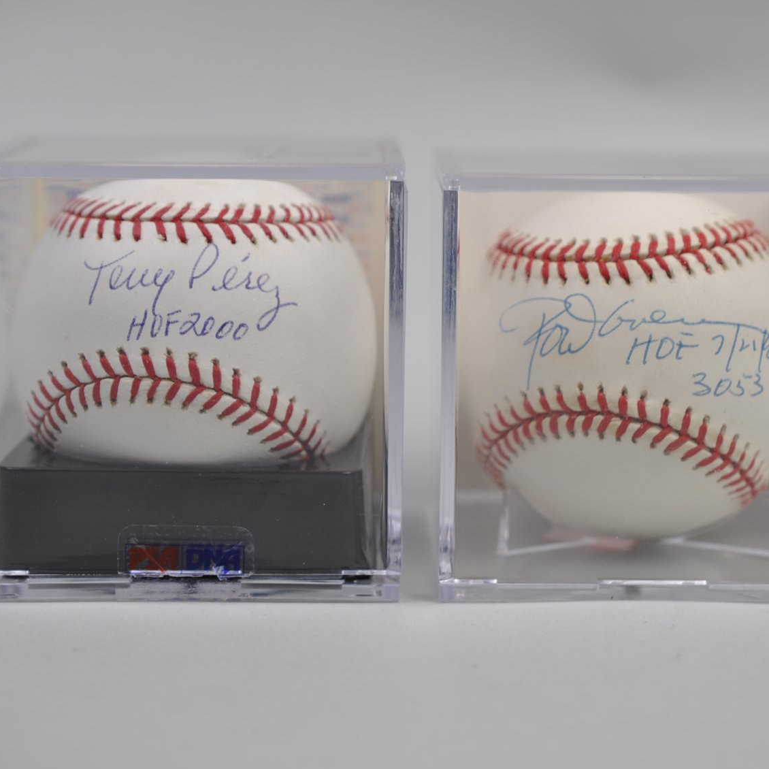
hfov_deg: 22.5
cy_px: 386
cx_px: 415
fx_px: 1935
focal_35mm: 77
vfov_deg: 22.5
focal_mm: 40
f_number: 4.5
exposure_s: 1/80
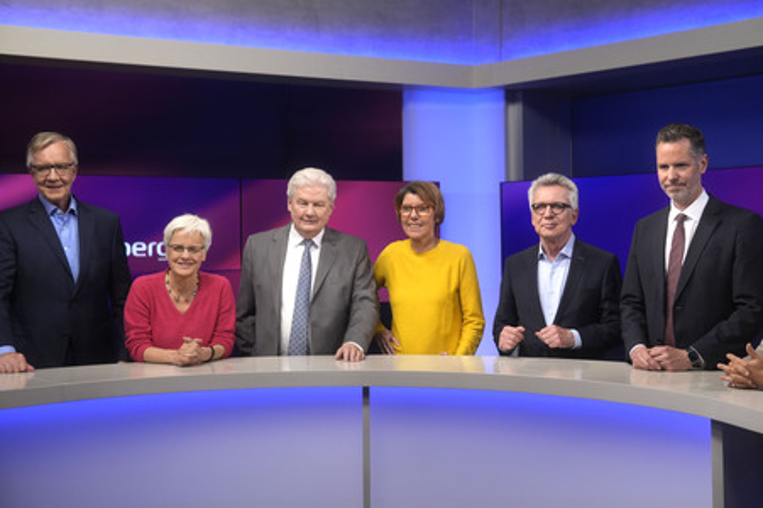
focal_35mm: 45
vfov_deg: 29.8
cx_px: 382
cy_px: 254
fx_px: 953
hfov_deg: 43.6
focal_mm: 30
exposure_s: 1/400
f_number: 2.2
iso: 640
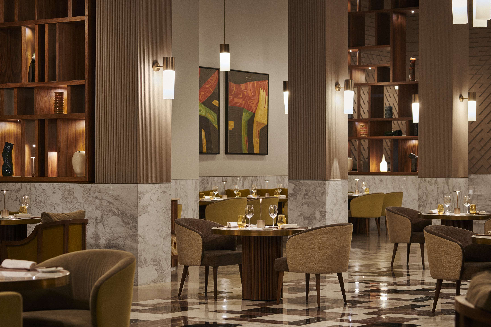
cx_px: 240
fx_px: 1282
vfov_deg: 14.6
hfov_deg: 21.7
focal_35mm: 94
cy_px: 176
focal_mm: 85
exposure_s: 1
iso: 100
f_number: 5.6
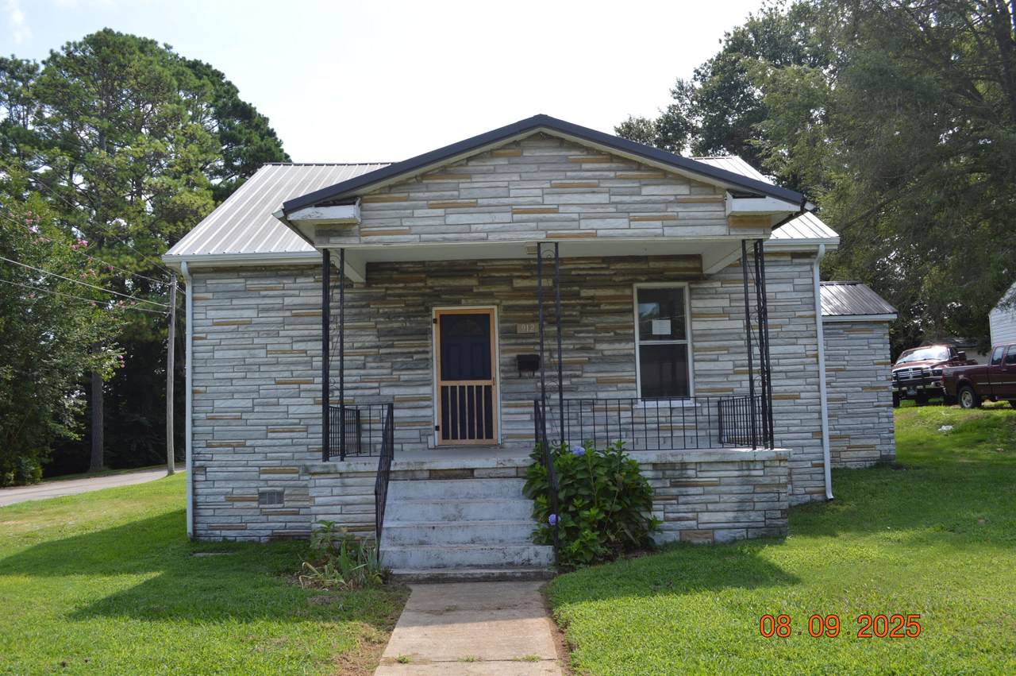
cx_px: 508
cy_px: 338
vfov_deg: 43.5
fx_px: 846
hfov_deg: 62.0
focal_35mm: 30
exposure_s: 1/200
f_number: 7.1
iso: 100
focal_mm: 20
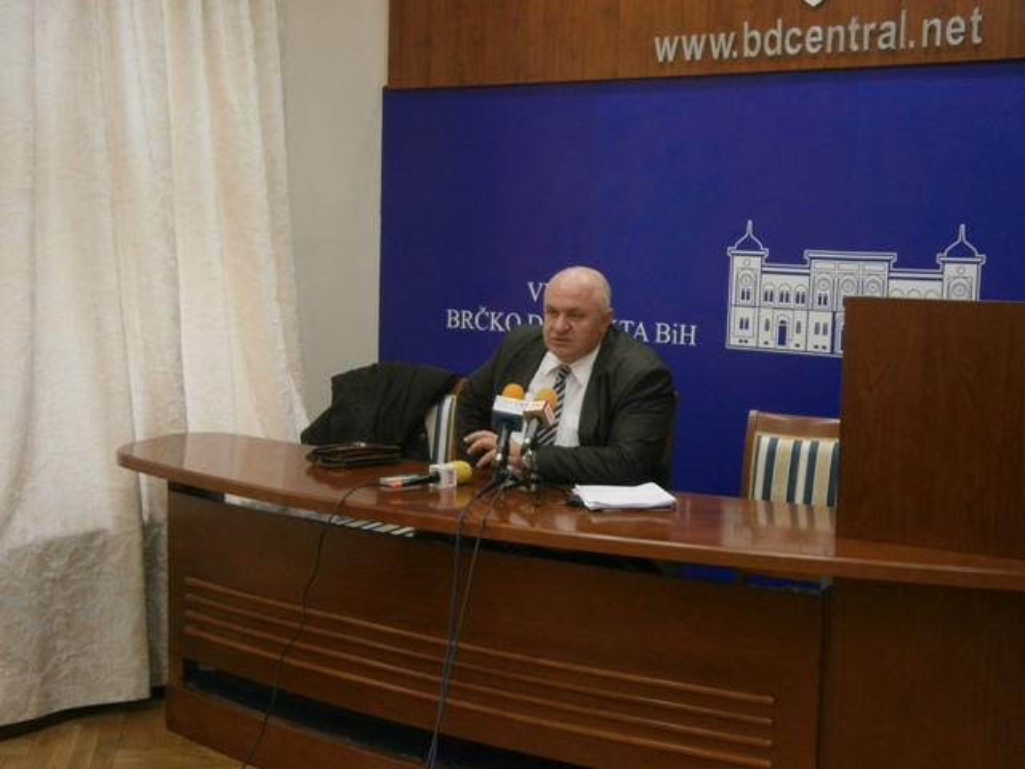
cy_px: 384
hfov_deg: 40.4
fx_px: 1392
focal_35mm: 47
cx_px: 512
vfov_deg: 30.9
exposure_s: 1/40
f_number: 3.4
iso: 250
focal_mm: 8.3
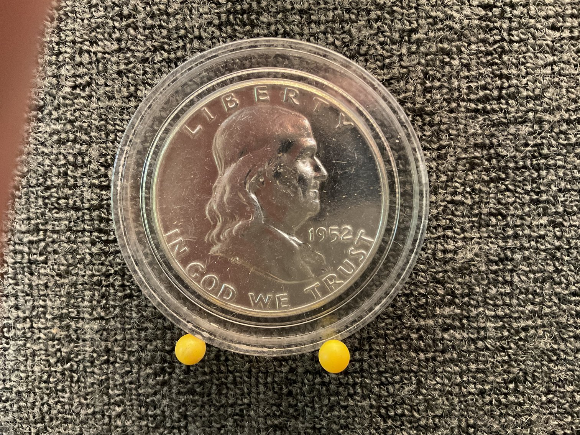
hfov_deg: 61.7
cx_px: 290
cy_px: 218
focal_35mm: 29
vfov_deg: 48.2
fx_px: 486
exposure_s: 1/25
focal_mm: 3
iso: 320
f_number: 1.8
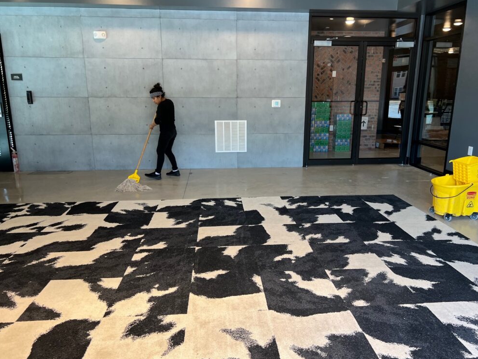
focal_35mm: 27
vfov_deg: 51.4
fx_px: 373
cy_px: 179
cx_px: 247
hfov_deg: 65.3
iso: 64
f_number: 1.5
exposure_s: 1/120
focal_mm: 5.7
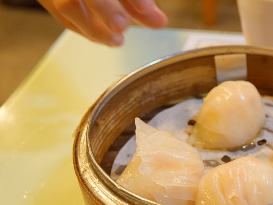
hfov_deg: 22.2
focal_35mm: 87
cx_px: 219
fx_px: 686
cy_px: 135
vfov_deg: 16.9
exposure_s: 1/80
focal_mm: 34
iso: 1100
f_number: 5.6
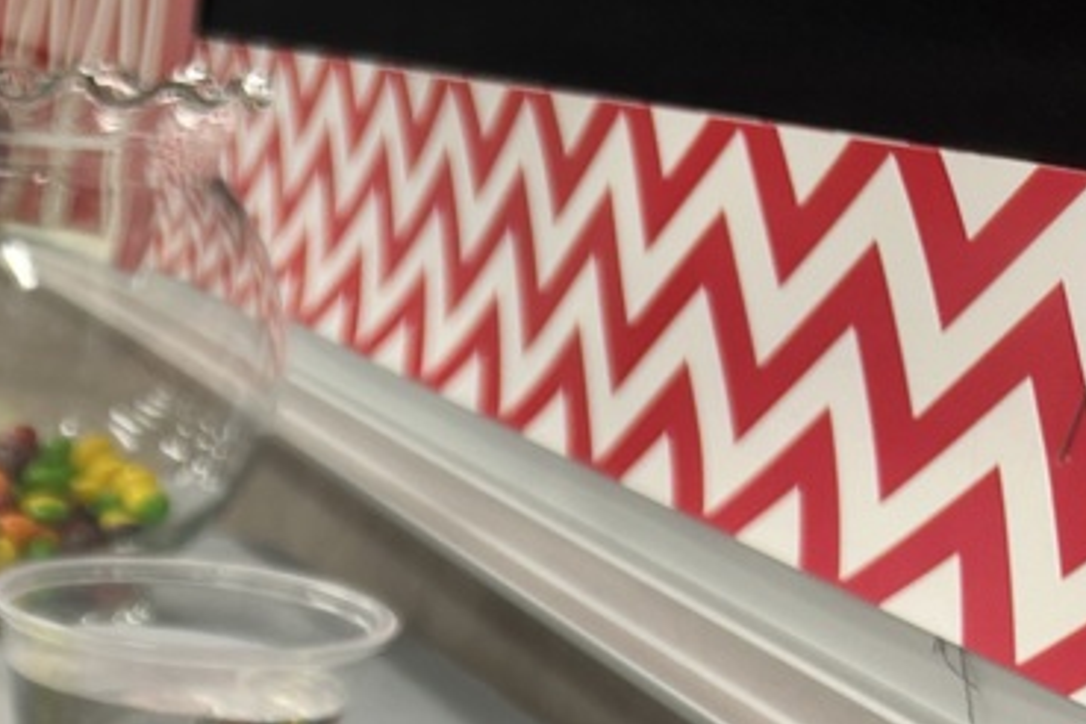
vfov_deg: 16.5
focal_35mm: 75
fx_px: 2262
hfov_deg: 23.2
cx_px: -409
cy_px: 1107
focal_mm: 5.7
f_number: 1.5
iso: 50
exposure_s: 1/61
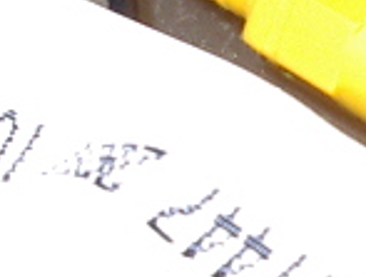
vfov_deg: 9.0
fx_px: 1749
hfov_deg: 11.8
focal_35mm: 165
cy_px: 294
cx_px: 403
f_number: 4.8
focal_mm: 5.8
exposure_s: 1/60
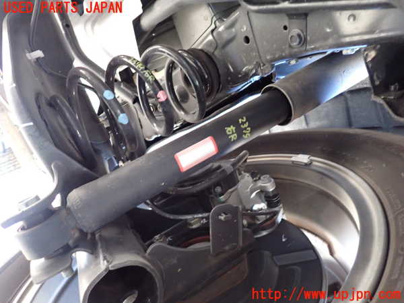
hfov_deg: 69.4
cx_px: 202
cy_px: 152
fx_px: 292
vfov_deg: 54.9
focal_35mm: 25
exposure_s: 1/30
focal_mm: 4.5
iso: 800
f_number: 2
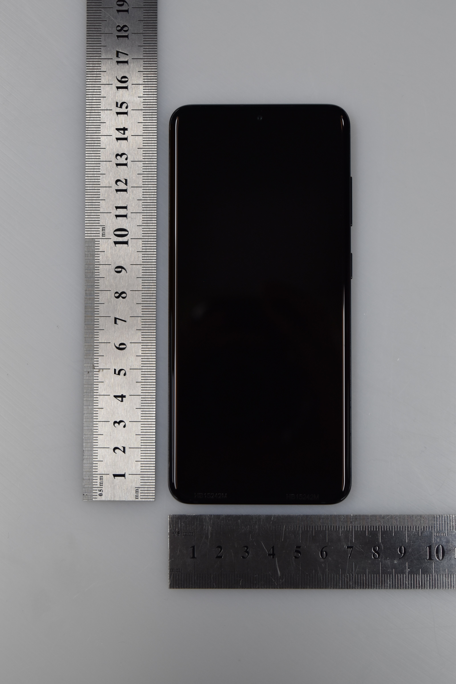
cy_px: 342
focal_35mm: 68
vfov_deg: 29.9
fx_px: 1282
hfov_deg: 20.2
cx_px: 228
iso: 400
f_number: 5.3
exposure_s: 1/125
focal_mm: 45
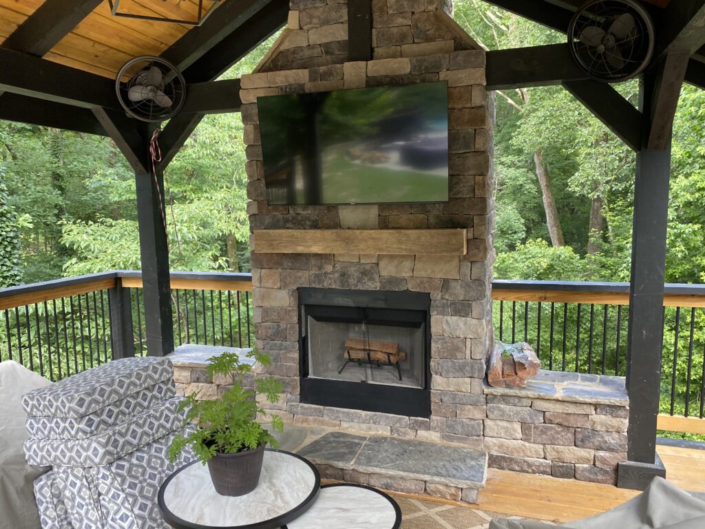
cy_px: 264
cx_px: 352
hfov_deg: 67.3
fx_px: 530
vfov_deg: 53.1
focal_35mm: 26
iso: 125
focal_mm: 4.25
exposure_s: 1/105
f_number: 1.8
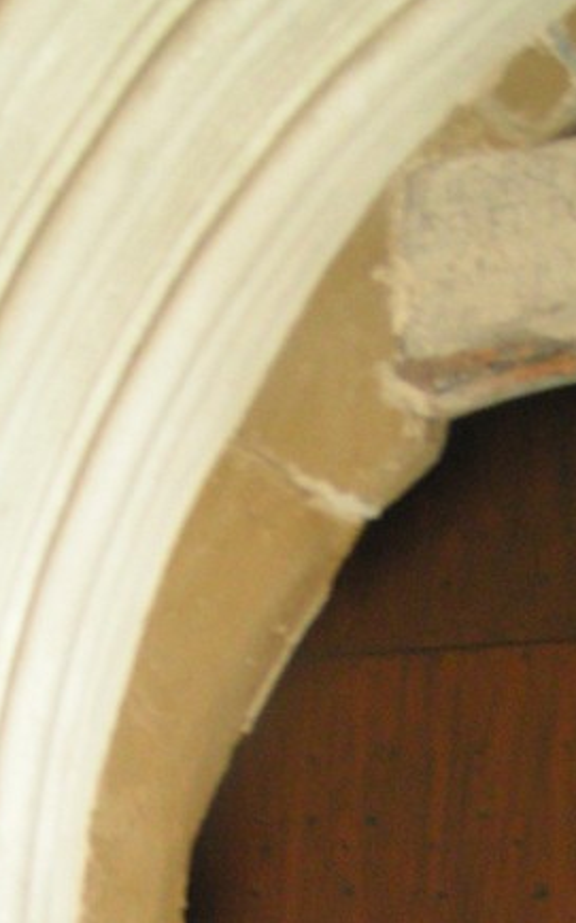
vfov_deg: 20.3
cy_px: 939
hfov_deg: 13.0
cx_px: 593
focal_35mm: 99
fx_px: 2488
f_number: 2.8
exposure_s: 1/5
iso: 200
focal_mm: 5.8
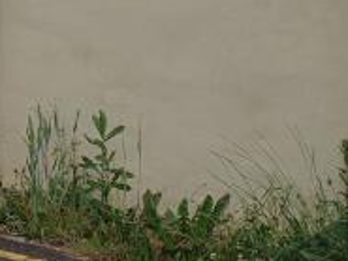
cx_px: -34
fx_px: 1449
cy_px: -113
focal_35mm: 144
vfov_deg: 10.0
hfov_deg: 13.4
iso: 50
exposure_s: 1/476
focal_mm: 4.3
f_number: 2.4
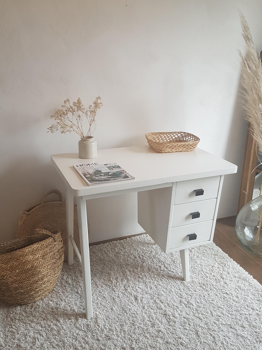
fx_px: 262
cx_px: 131
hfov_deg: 53.1
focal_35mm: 26
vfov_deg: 67.3
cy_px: 175
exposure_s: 1/100
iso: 64
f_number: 1.7
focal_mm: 4.2
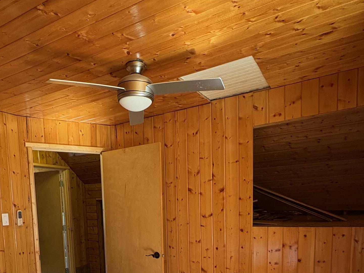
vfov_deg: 43.0
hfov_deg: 59.3
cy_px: 243
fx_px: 315
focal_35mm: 30
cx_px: 141
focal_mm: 2.22
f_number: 2.2
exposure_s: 1/60
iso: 400
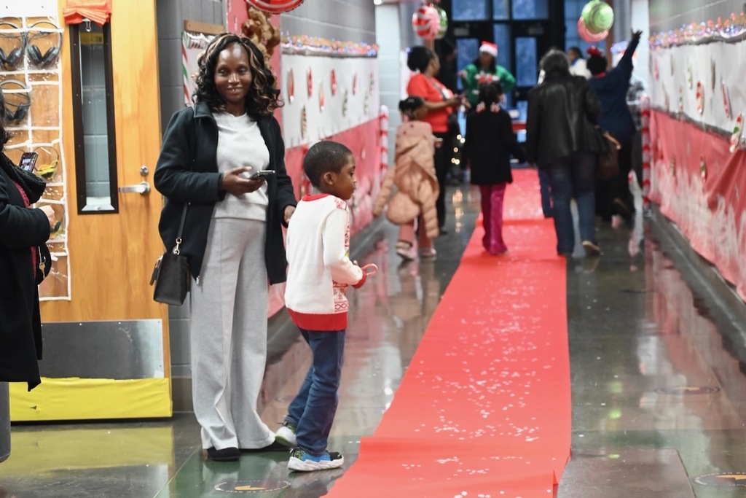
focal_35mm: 70
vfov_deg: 19.5
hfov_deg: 28.8
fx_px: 1451
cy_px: 249
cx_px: 373
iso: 3200
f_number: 4
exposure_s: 1/100
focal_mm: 70
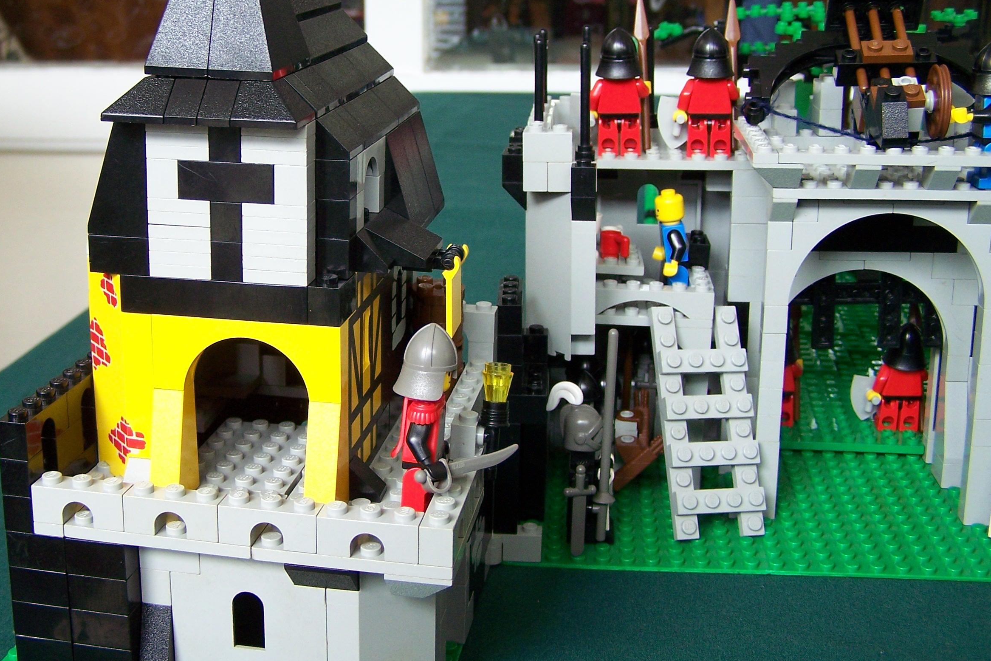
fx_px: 1321
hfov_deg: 40.9
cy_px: 280
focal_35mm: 48
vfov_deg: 28.0
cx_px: 402
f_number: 2.8
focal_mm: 6.3
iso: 125
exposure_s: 1/30
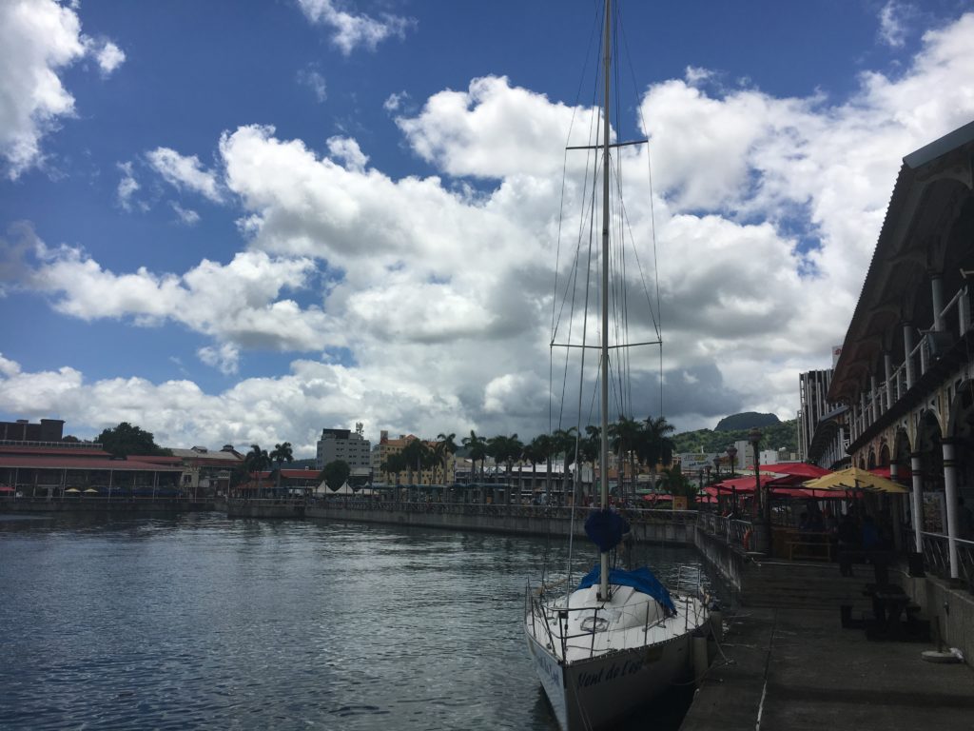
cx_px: 487
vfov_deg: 48.2
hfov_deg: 61.7
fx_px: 816
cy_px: 366
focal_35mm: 29
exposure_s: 1/4525
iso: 25
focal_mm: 4.15
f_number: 2.2
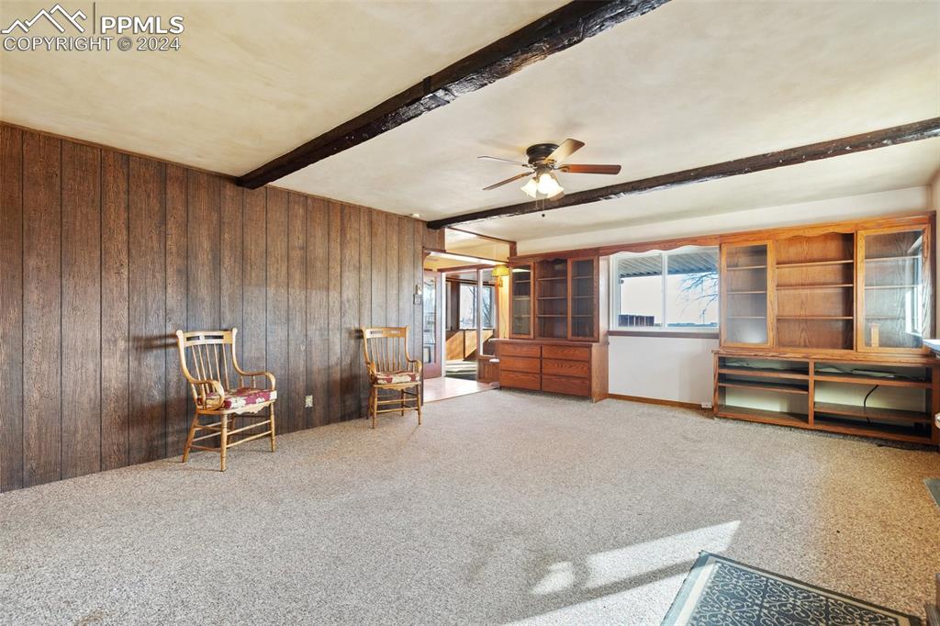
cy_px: 313
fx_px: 418
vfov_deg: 73.7
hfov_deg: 96.8
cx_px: 470
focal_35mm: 16
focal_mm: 16
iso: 500
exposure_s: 1/6
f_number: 6.3
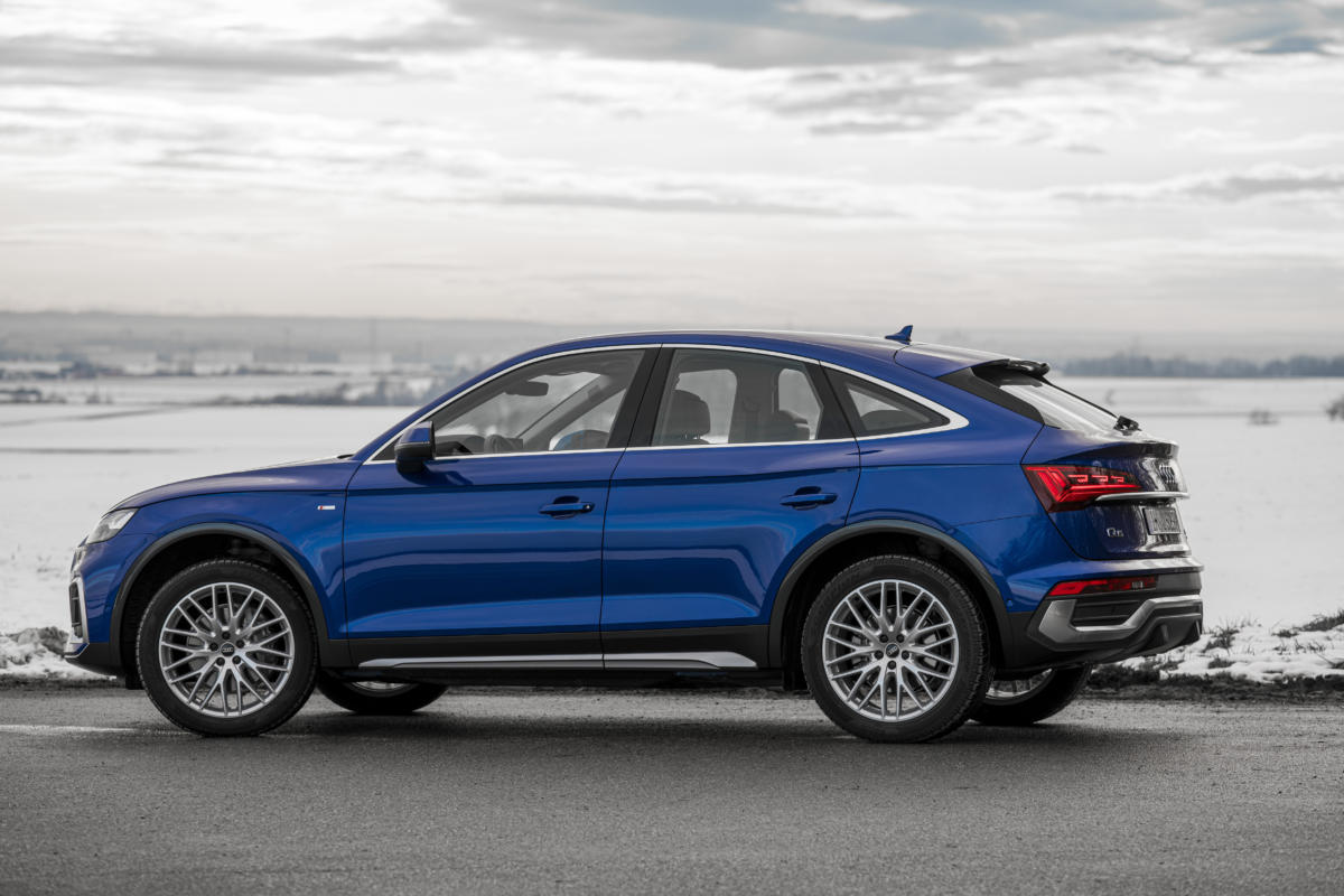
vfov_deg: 11.2
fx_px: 4554
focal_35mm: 122
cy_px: 448
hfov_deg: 16.8
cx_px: 672
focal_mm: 122
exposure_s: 1/500
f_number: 4
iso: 100
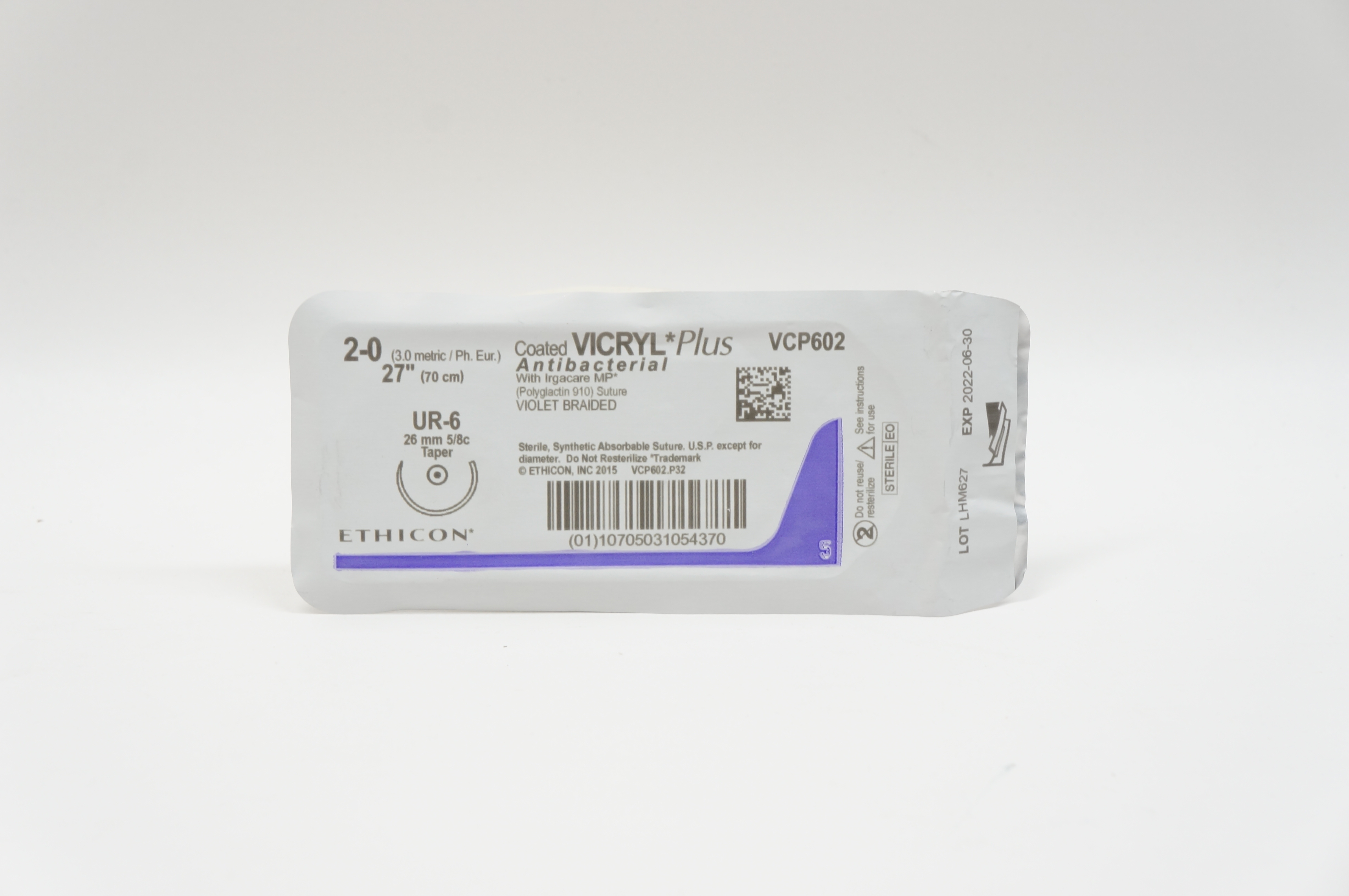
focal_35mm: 52
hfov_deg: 37.9
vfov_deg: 25.7
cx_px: 674
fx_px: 1965
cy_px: 448
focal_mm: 35
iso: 400
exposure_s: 1/40
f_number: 7.1
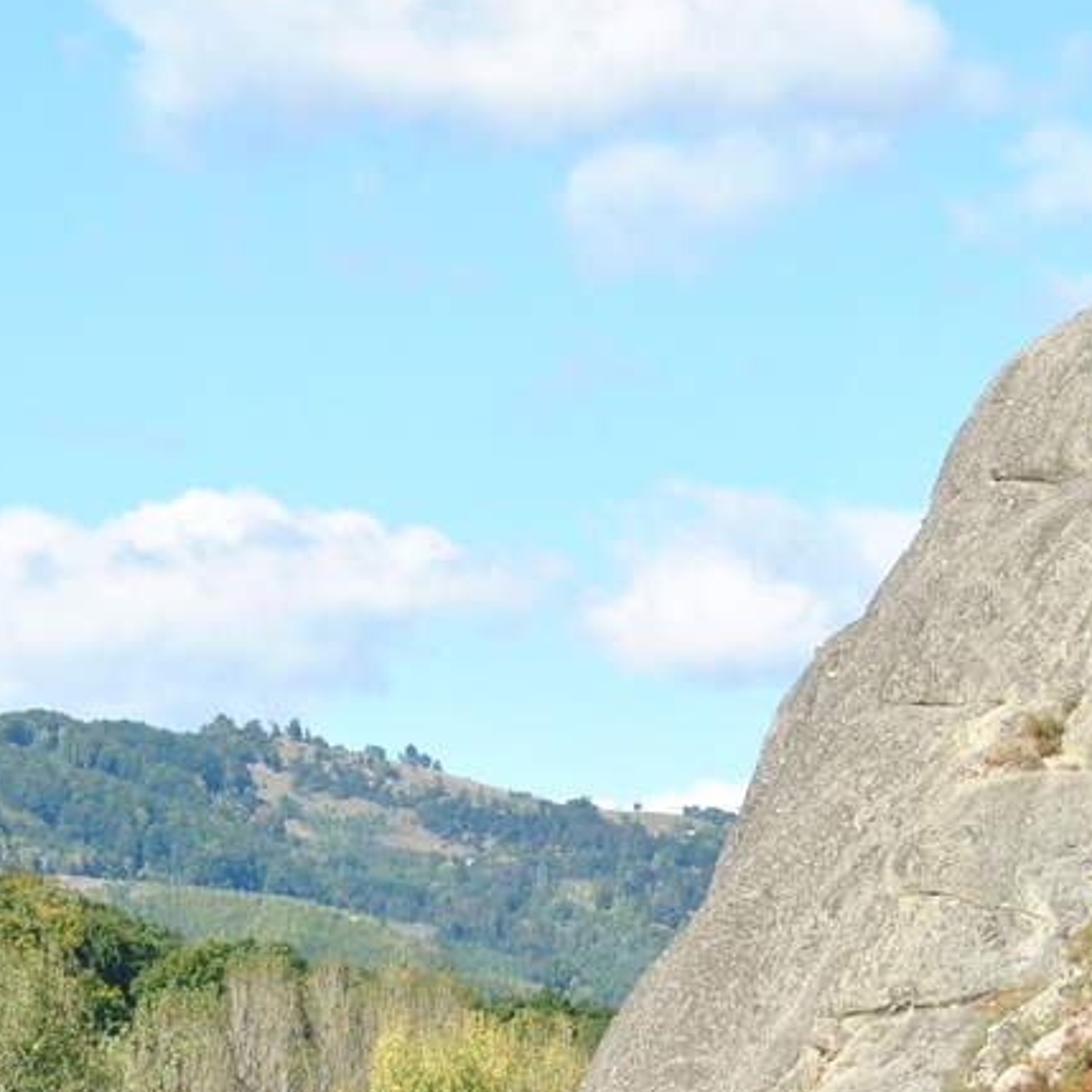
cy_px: 958
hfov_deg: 8.7
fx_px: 7138
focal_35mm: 200
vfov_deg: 8.7
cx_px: 135
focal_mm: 48
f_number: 5.6
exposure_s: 1/640
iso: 200
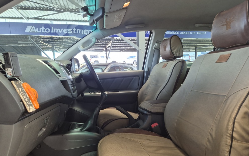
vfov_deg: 49.0
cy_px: 94
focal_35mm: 25
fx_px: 170
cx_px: 125
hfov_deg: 72.6
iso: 200
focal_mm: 5.4
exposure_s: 1/180
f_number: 1.8
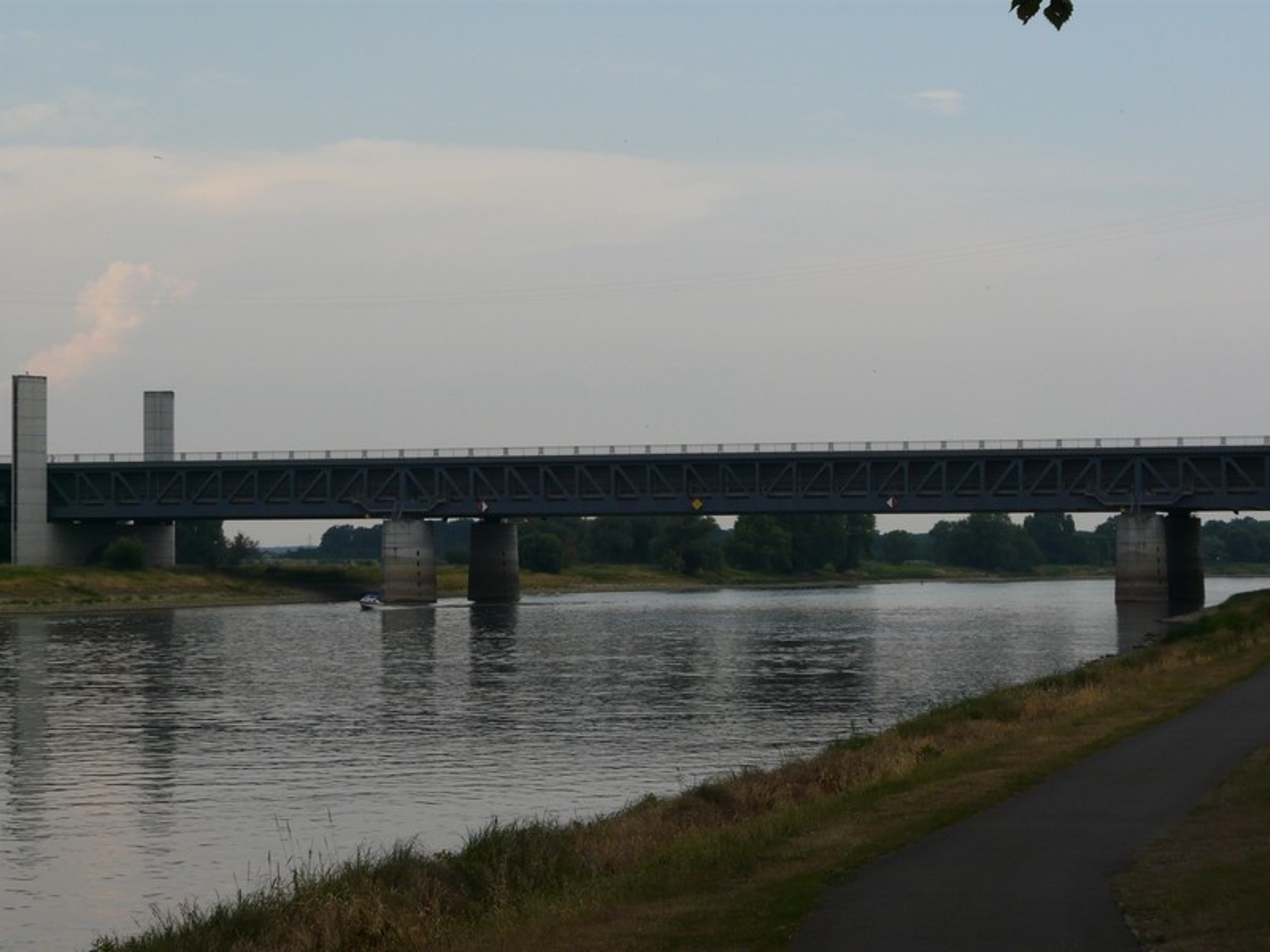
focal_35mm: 89
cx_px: 635
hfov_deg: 22.0
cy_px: 476
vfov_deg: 16.6
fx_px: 3265
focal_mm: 14.7
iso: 100
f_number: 5.6
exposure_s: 1/200
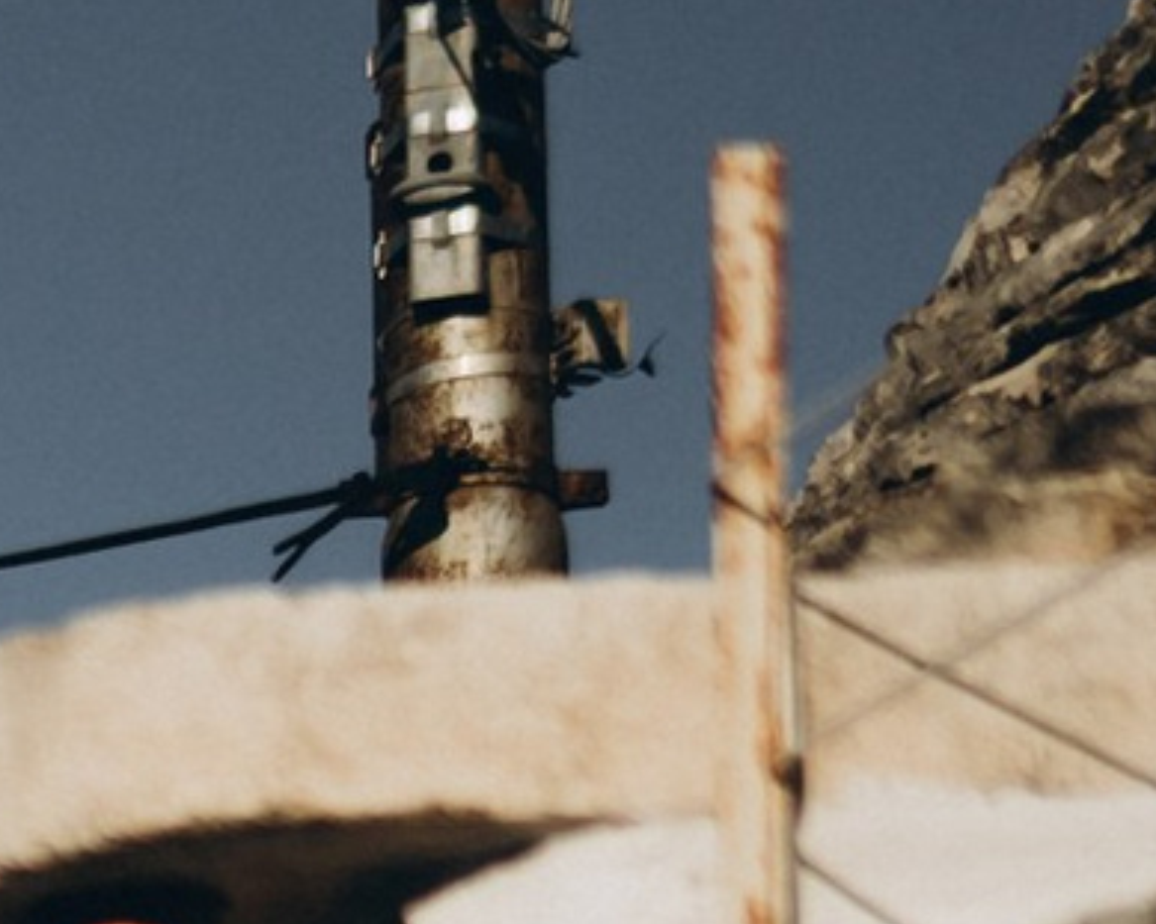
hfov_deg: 5.7
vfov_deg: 4.5
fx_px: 11082
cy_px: 3455
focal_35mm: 324
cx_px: -1899
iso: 100
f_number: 1.2
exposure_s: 1/16000
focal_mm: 35
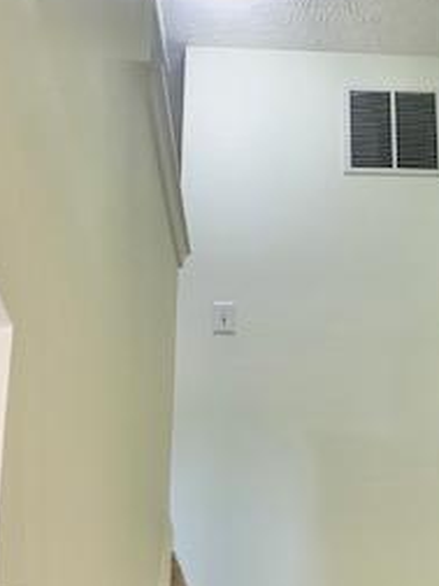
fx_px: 1116
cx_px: 362
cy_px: 672
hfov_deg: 21.9
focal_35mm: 66
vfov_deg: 26.6
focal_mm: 4.25
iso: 160
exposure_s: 1/60
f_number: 1.8
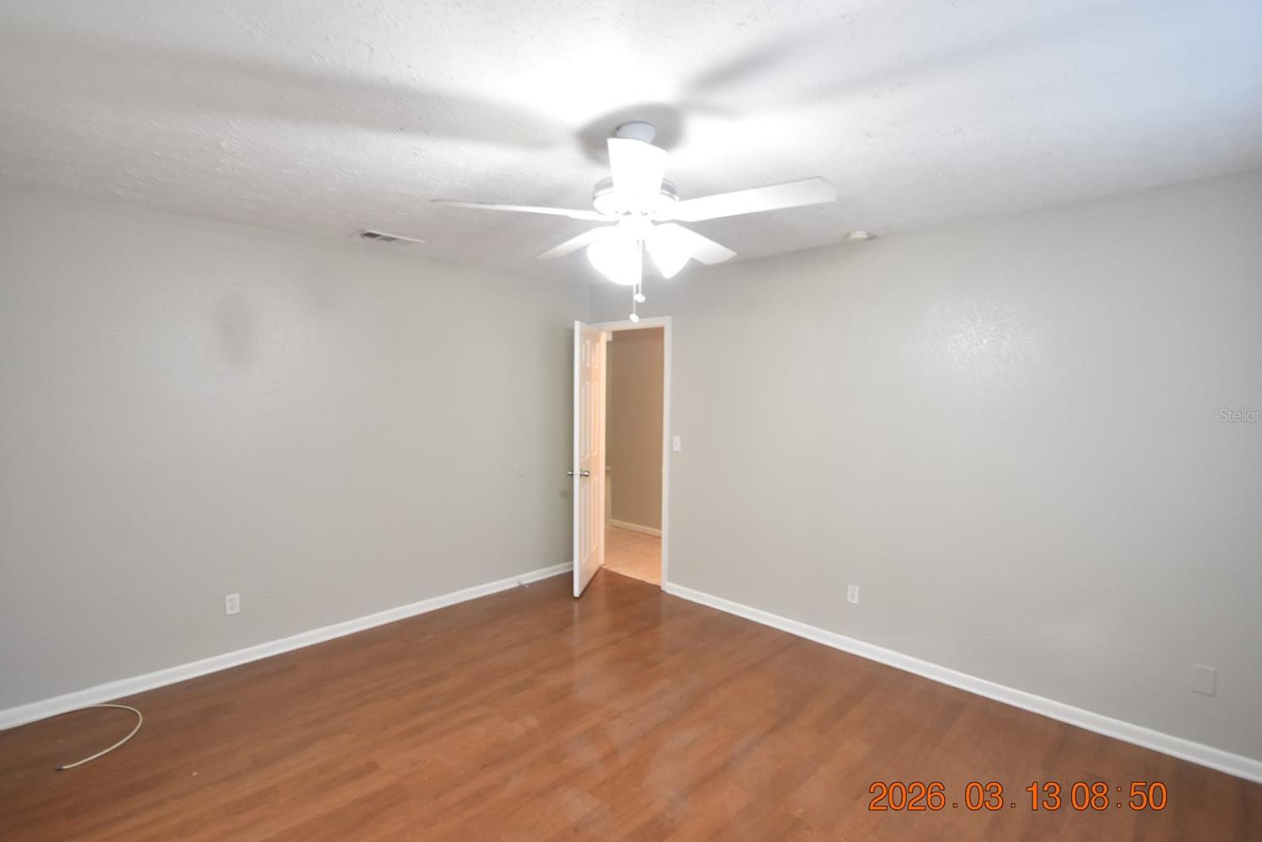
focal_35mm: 16
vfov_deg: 73.7
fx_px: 561
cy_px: 415
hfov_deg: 96.7
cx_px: 621
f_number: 3.5
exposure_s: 1/20
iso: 800
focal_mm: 10
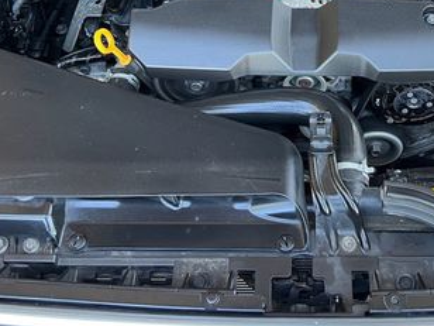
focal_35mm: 54
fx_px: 677
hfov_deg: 35.0
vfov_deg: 26.1
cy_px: 32
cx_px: 304
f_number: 1.5
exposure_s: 1/81
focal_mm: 5.7
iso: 125
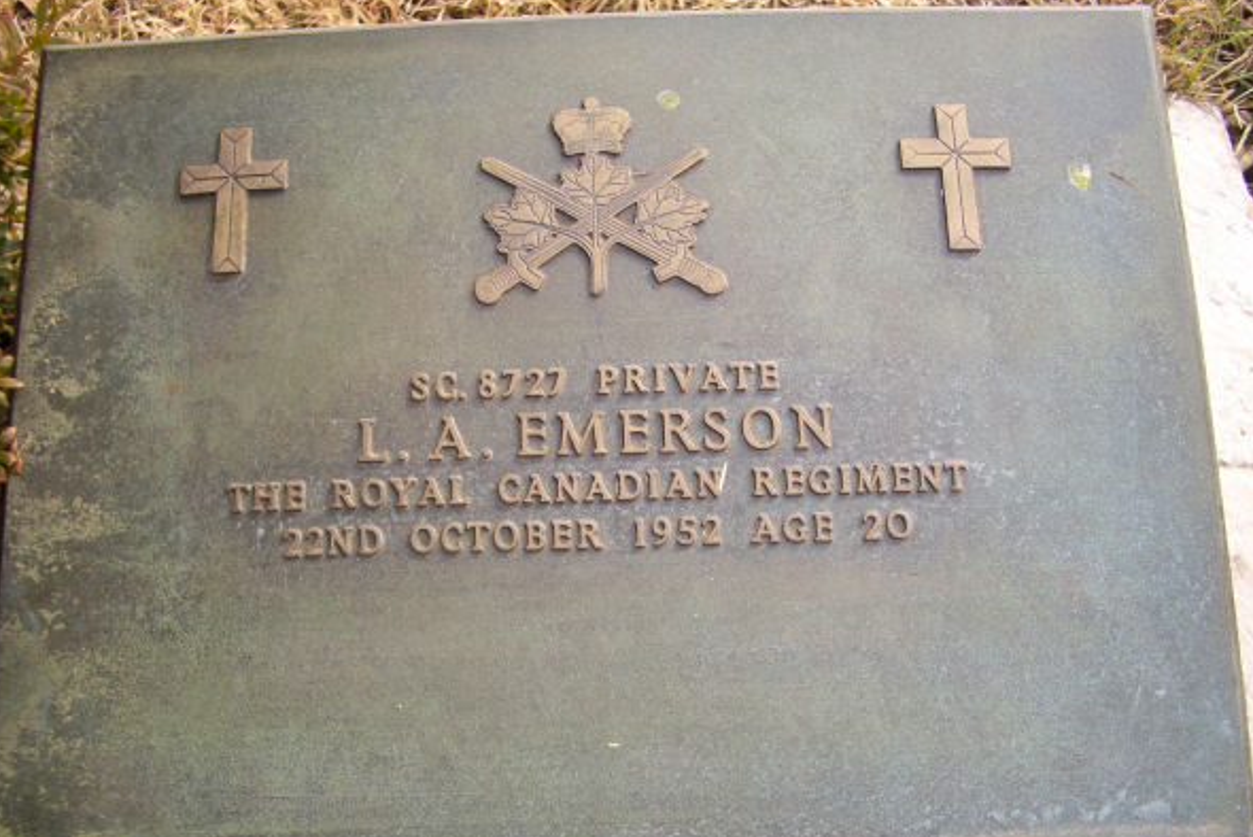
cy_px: 463
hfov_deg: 51.9
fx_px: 1288
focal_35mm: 37
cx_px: 620
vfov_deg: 35.9
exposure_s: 1/200
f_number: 2.6
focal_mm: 5.8
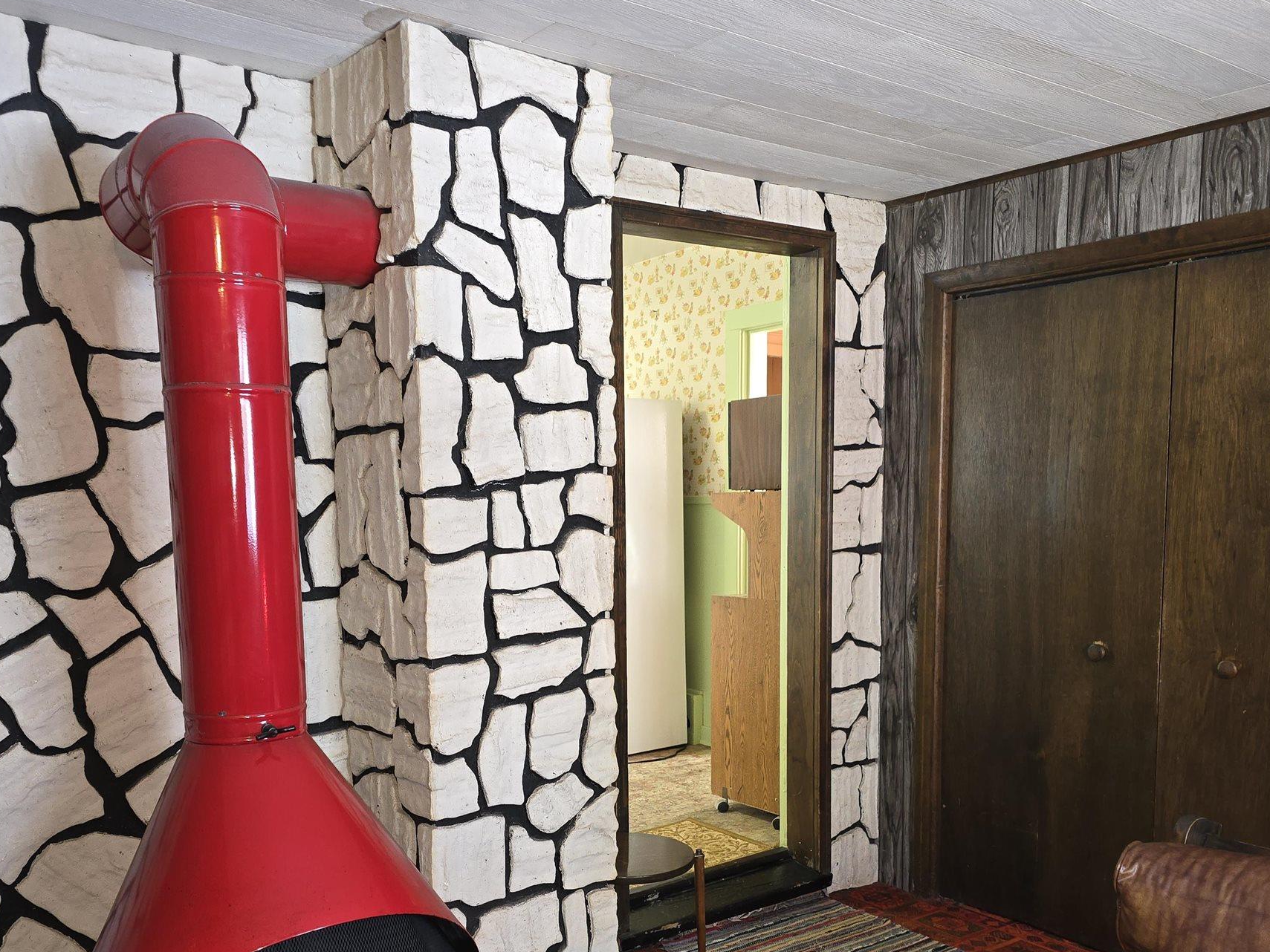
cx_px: 634
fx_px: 1137
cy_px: 619
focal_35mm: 31
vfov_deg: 44.9
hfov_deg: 58.3
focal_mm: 6.3
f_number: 1.7
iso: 125
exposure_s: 1/20
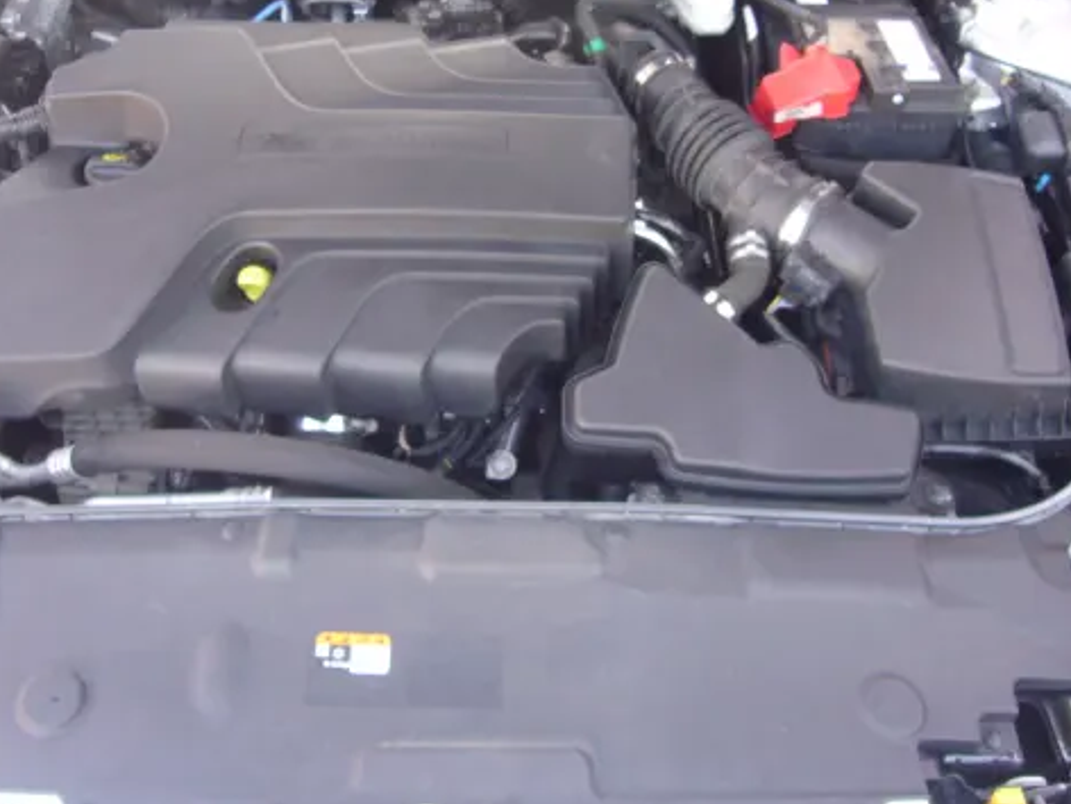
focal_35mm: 38
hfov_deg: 48.9
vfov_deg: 37.4
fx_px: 1176
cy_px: 286
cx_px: 492
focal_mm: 4.6
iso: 100
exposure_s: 1/25
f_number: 2.8
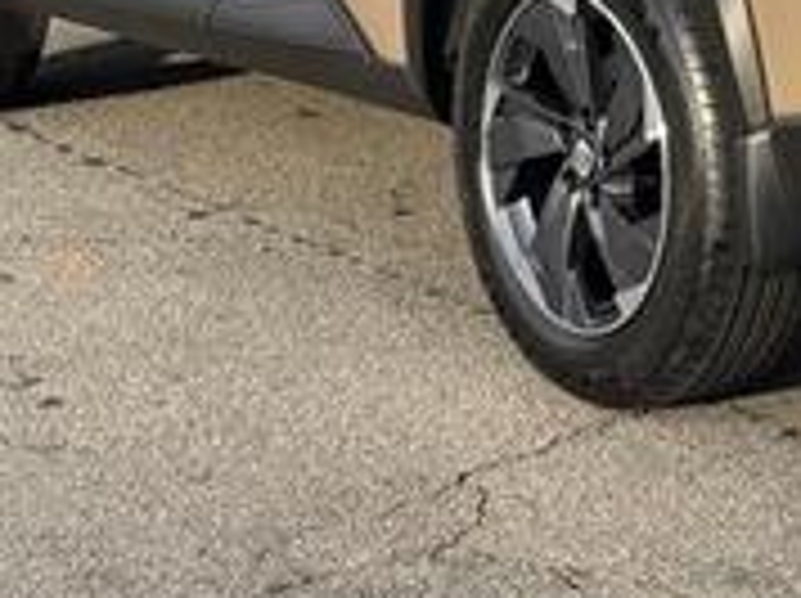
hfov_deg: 14.3
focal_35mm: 136
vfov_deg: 10.6
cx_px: 810
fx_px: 3143
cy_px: -216
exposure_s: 1/1395
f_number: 1.78
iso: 64
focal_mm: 6.76
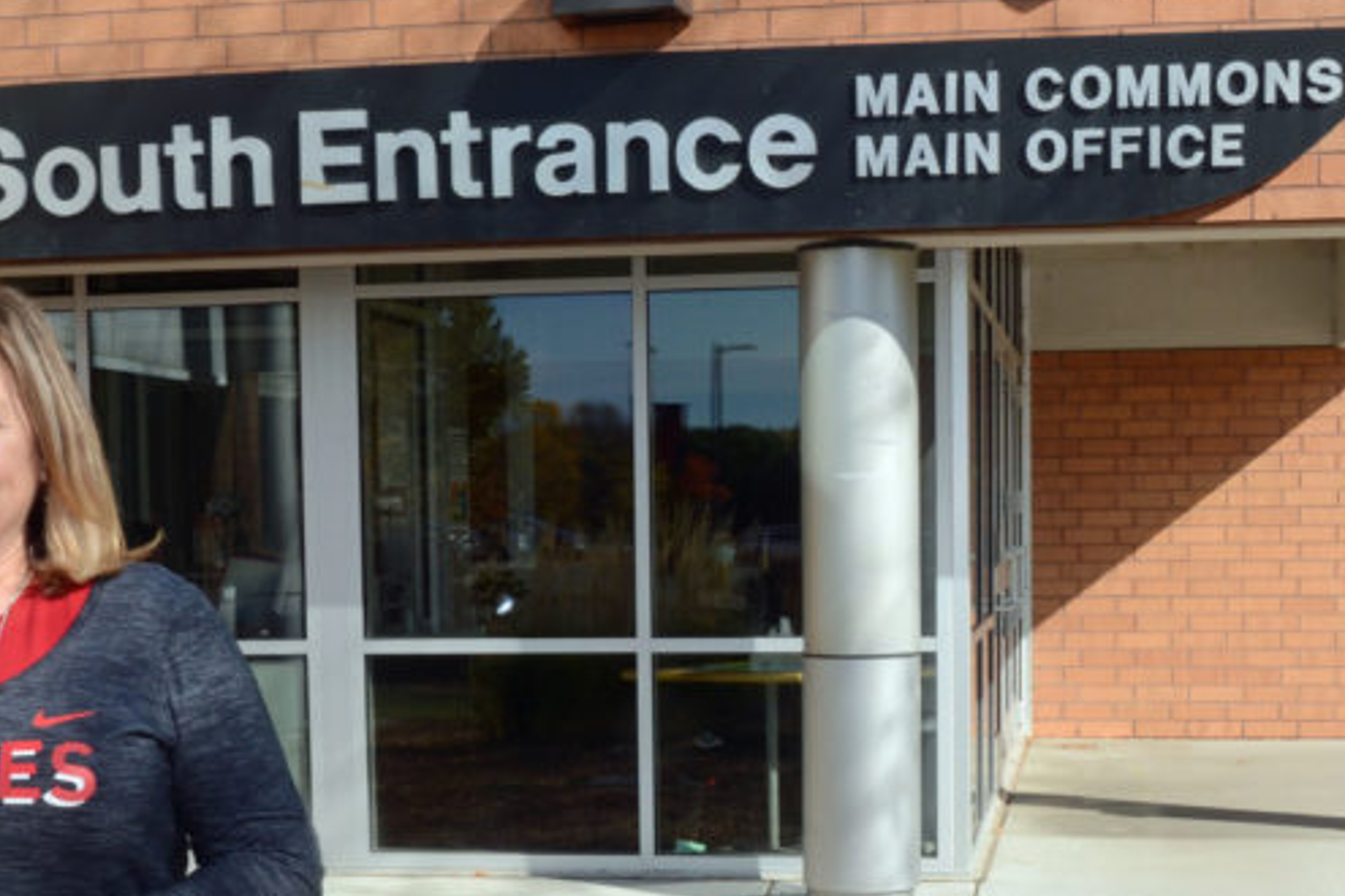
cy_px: 749
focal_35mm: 65
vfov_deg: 20.6
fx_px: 2429
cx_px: 736
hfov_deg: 30.9
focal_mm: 21
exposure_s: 1/160
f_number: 20
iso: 400
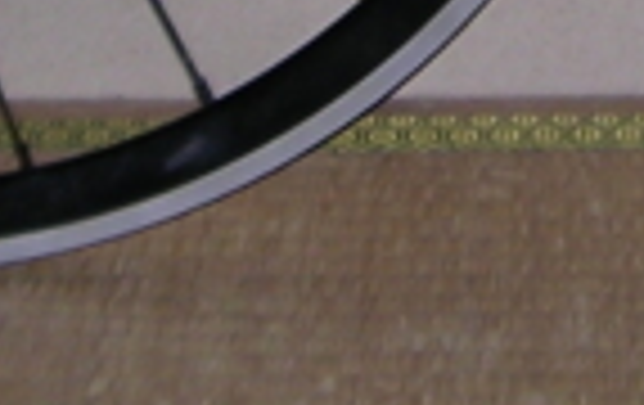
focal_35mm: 225
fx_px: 3957
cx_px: 761
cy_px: -634
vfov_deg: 5.6
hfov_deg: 9.2
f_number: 2.8
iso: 100
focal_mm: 5.8
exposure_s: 1/60.1
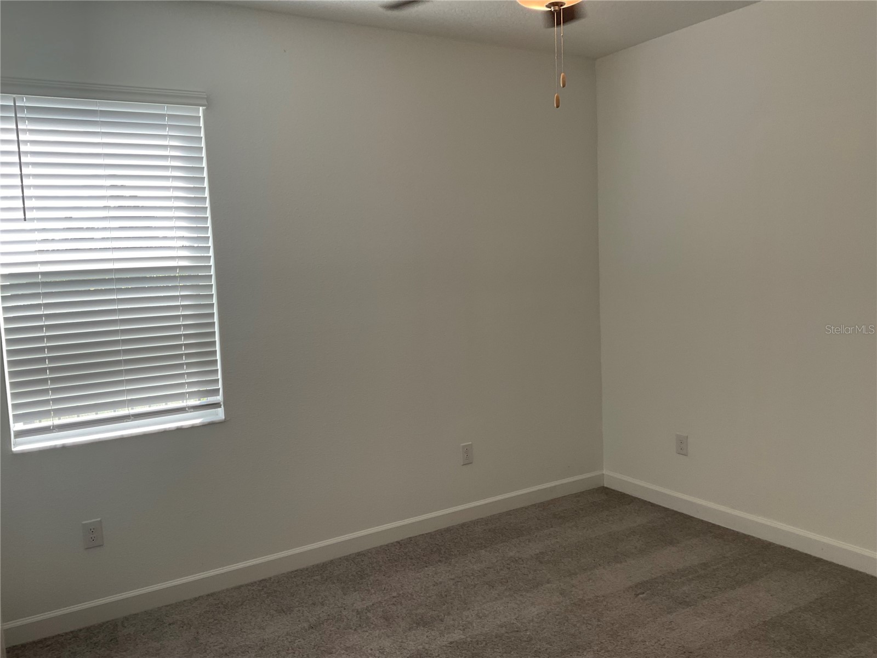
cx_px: 438
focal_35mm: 29
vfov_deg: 48.2
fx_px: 735
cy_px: 329
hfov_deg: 61.7
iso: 25
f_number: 1.8
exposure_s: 1/120
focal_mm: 3
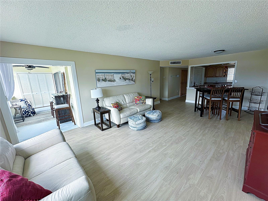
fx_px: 108
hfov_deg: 102.1
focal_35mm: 14
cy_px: 100
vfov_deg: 85.7
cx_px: 134
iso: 50
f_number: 2.2
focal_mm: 2.22
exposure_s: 1/99
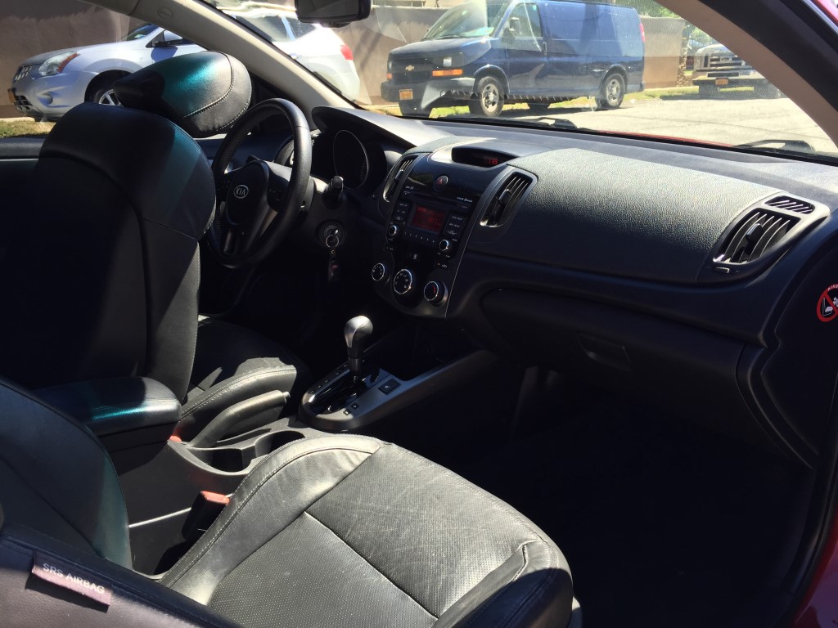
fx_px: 702
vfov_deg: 48.2
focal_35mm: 29
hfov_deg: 61.7
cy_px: 314
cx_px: 419
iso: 32
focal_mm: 4.15
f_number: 2.2
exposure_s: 1/205
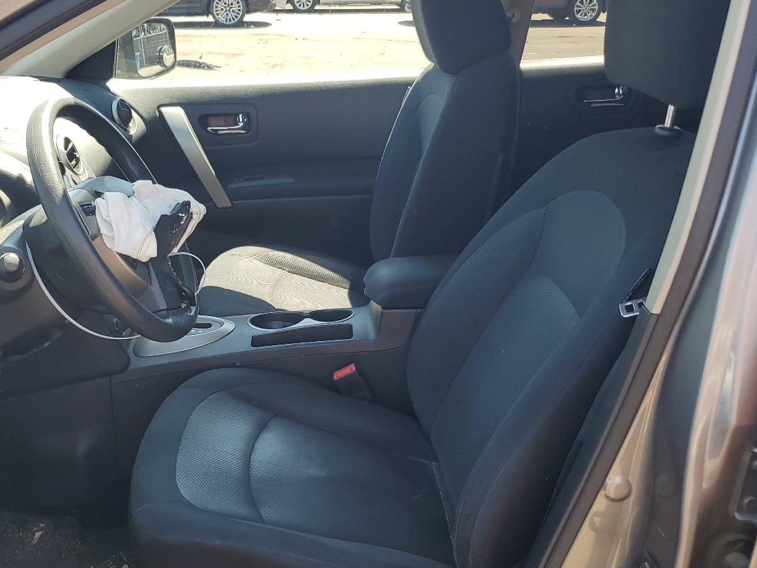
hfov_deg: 48.4
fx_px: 831
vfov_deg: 37.5
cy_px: 349
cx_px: 268
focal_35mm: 38
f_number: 1.5
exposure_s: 1/357
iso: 50
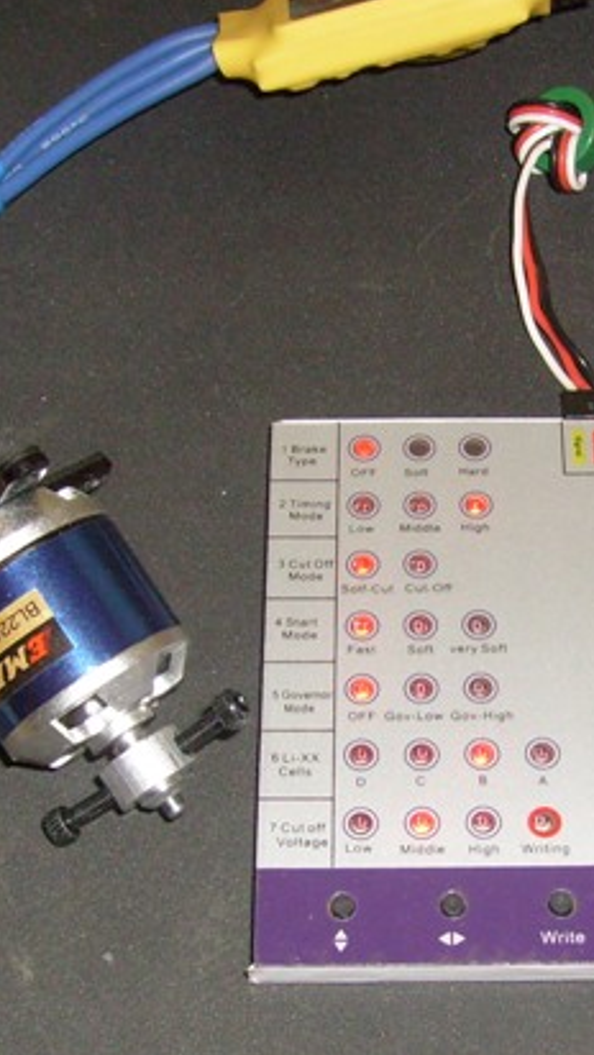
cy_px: 663
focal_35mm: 74
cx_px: 448
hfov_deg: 16.2
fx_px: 2070
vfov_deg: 28.5
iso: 100
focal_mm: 5.8
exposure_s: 1/45
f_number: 2.8
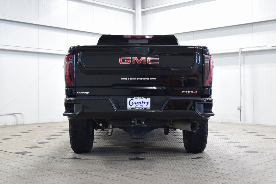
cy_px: 92
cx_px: 138
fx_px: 368
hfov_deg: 41.1
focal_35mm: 48
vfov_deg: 28.1
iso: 900
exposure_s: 1/15
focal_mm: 32
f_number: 6.3
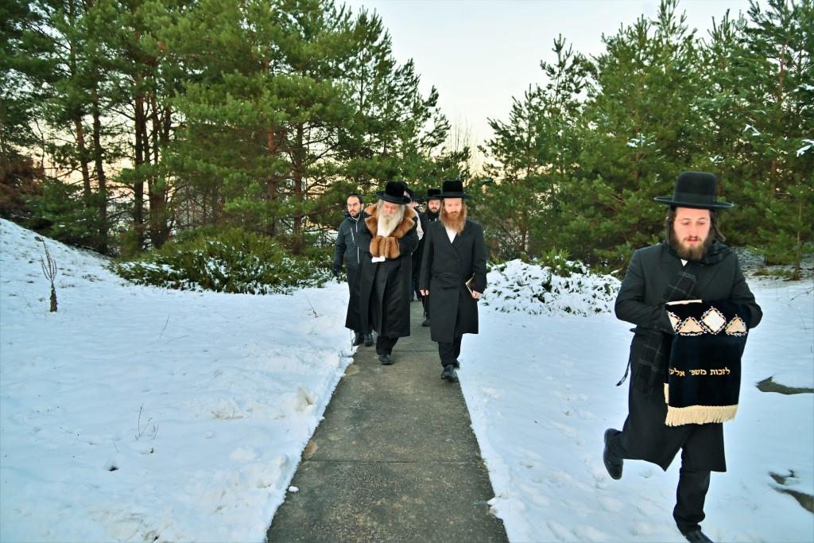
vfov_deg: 53.1
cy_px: 272
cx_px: 407
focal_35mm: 24
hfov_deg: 73.7
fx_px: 543
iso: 500
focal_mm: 24
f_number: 4
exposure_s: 1/200
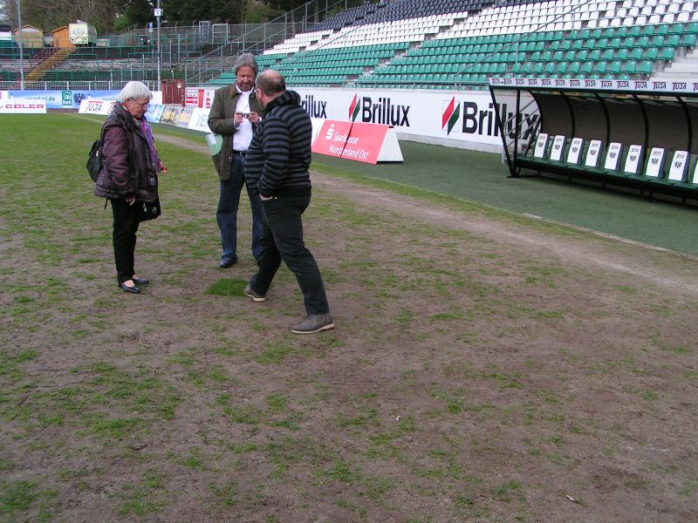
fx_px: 766
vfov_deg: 37.7
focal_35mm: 38
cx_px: 349
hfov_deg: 49.0
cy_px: 262
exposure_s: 1/80
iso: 50
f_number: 5.6
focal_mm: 5.8
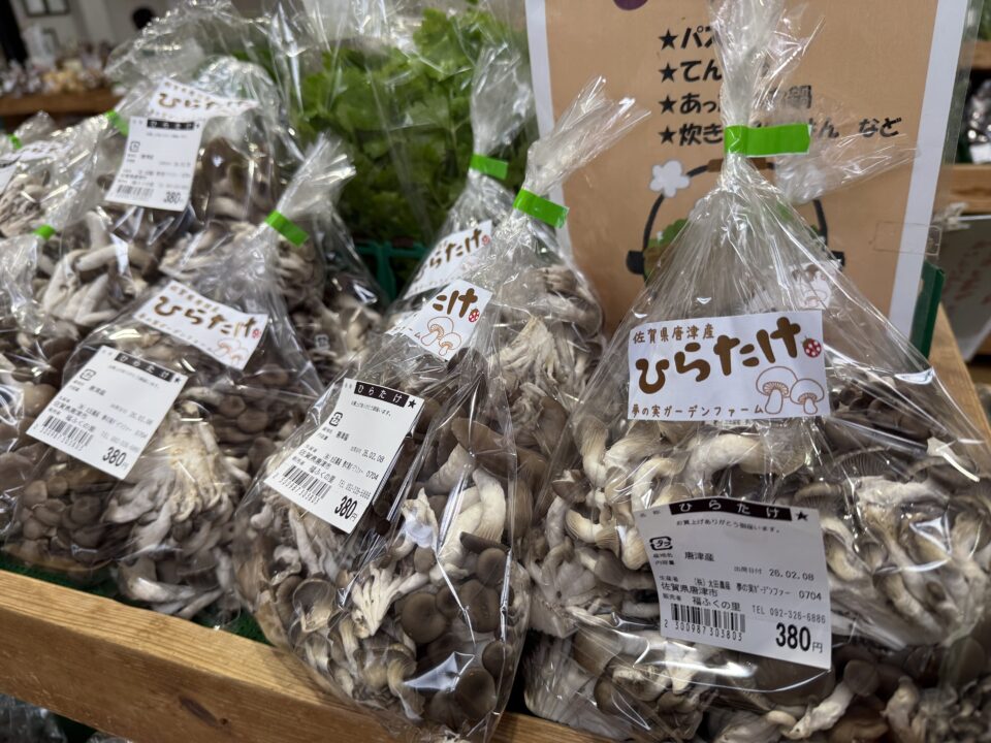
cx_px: 496
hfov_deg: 71.6
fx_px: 687
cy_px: 372
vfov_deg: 56.8
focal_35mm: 24
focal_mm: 6.76
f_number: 1.78
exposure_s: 1/120
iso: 125
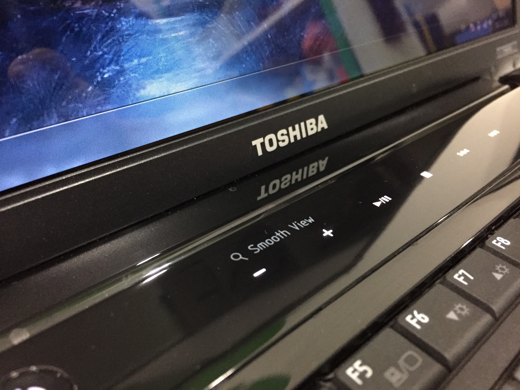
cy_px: 195
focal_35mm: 29
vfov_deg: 48.2
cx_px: 260
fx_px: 436
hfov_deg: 61.7
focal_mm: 4.15
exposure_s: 1/17
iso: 320
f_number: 2.2
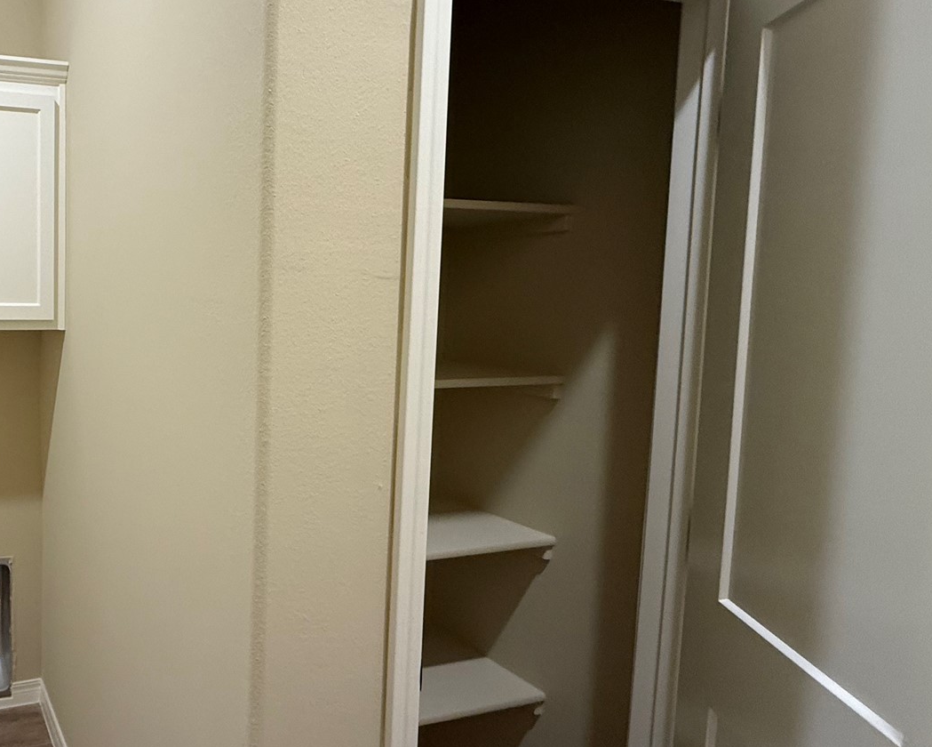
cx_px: 88
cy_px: 353
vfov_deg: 56.8
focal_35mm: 25
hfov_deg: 58.0
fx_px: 690
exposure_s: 1/60
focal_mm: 2.22
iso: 250
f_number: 2.2
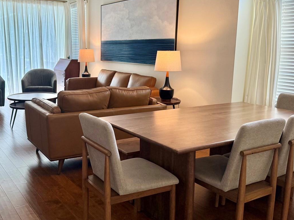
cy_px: 95
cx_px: 106
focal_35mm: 37
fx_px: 314
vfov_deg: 38.6
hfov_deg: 49.5
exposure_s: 1/120
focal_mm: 6.76
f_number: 1.78
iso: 160
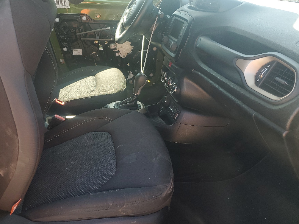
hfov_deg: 59.8
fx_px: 259
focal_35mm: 30
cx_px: 134
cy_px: 95
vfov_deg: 46.6
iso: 50
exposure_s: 1/213
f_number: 1.5
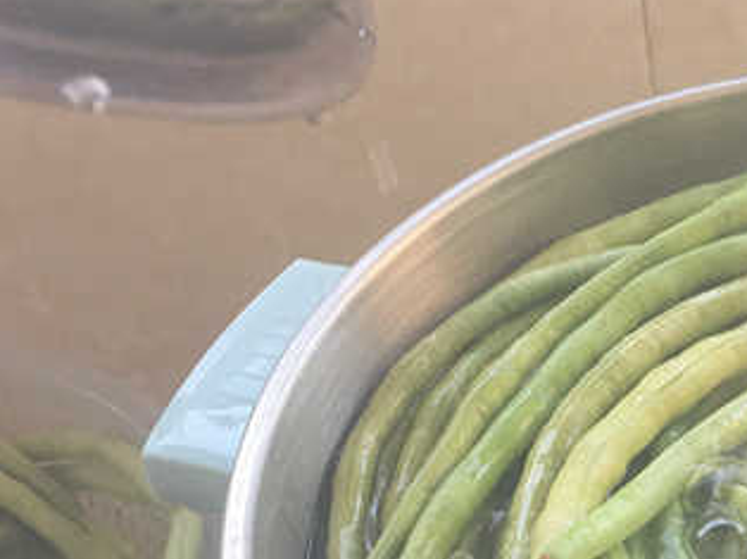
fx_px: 1596
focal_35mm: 74
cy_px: 549
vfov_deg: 19.3
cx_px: 797
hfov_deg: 24.7
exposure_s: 1/33
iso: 25
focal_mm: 4.15
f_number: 2.2
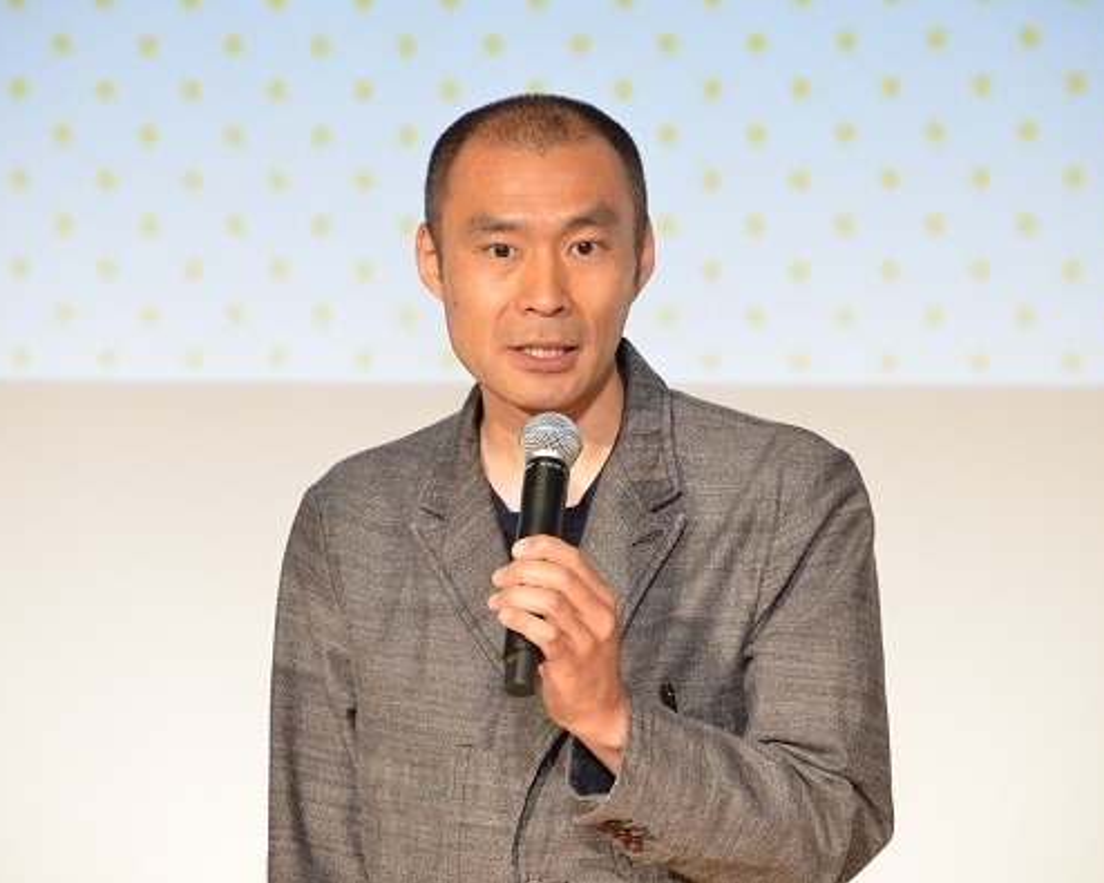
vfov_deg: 7.8
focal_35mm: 198
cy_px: 442
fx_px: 6468
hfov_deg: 9.8
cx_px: 516
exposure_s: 1/60
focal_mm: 116
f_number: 5
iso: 1250
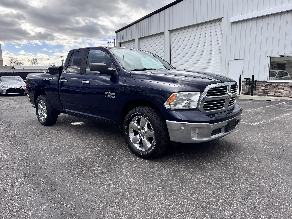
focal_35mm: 25
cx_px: 141
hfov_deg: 69.4
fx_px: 211
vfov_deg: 54.9
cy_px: 106
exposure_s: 1/1238
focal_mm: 6.76
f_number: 1.78
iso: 80
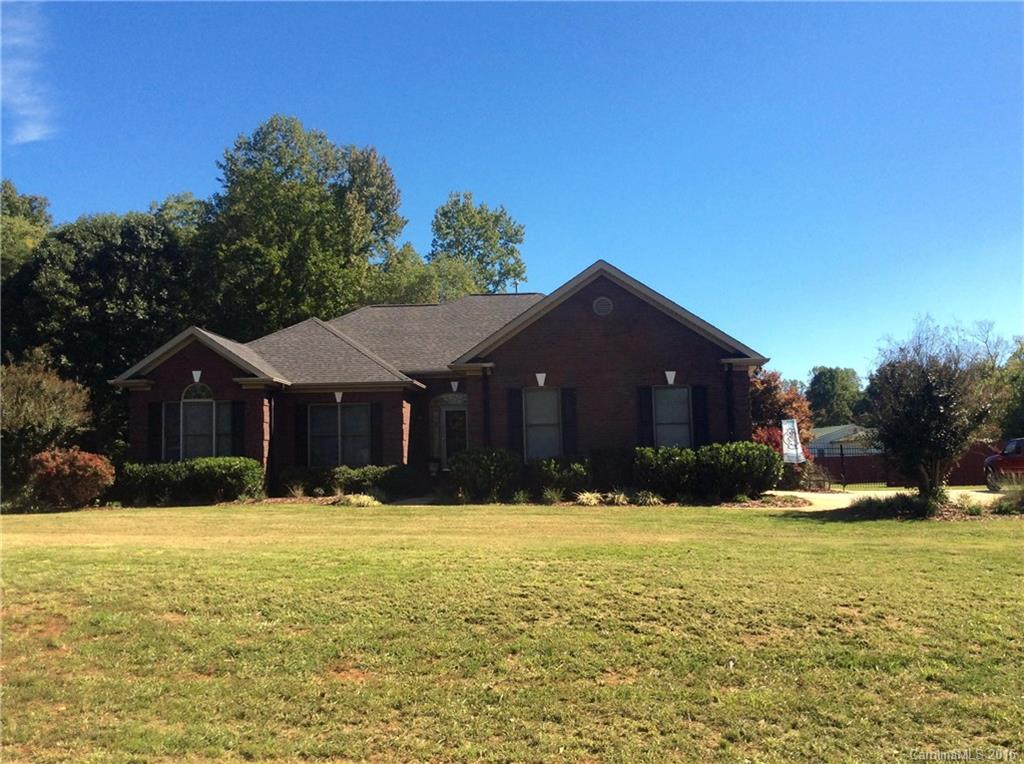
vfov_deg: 44.0
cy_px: 382
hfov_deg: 56.9
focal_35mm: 32
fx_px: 945
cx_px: 512
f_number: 2.4
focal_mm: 3.3
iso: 32
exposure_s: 1/867
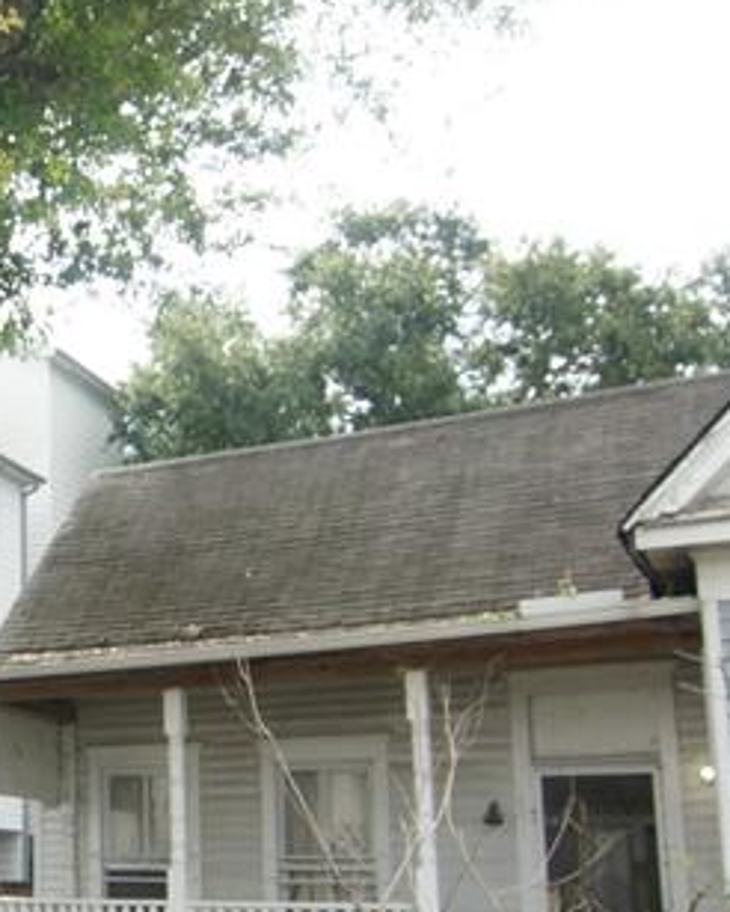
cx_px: -110
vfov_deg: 35.9
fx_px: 1391
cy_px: 612
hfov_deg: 26.6
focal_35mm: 52
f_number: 10
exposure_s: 1/80
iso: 100
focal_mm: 11
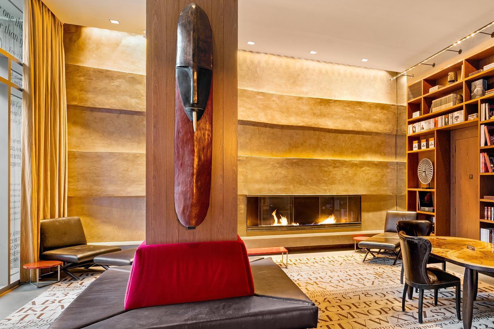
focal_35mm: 25
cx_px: 353
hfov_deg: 68.2
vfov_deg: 51.2
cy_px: 179
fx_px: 343
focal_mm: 17
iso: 400
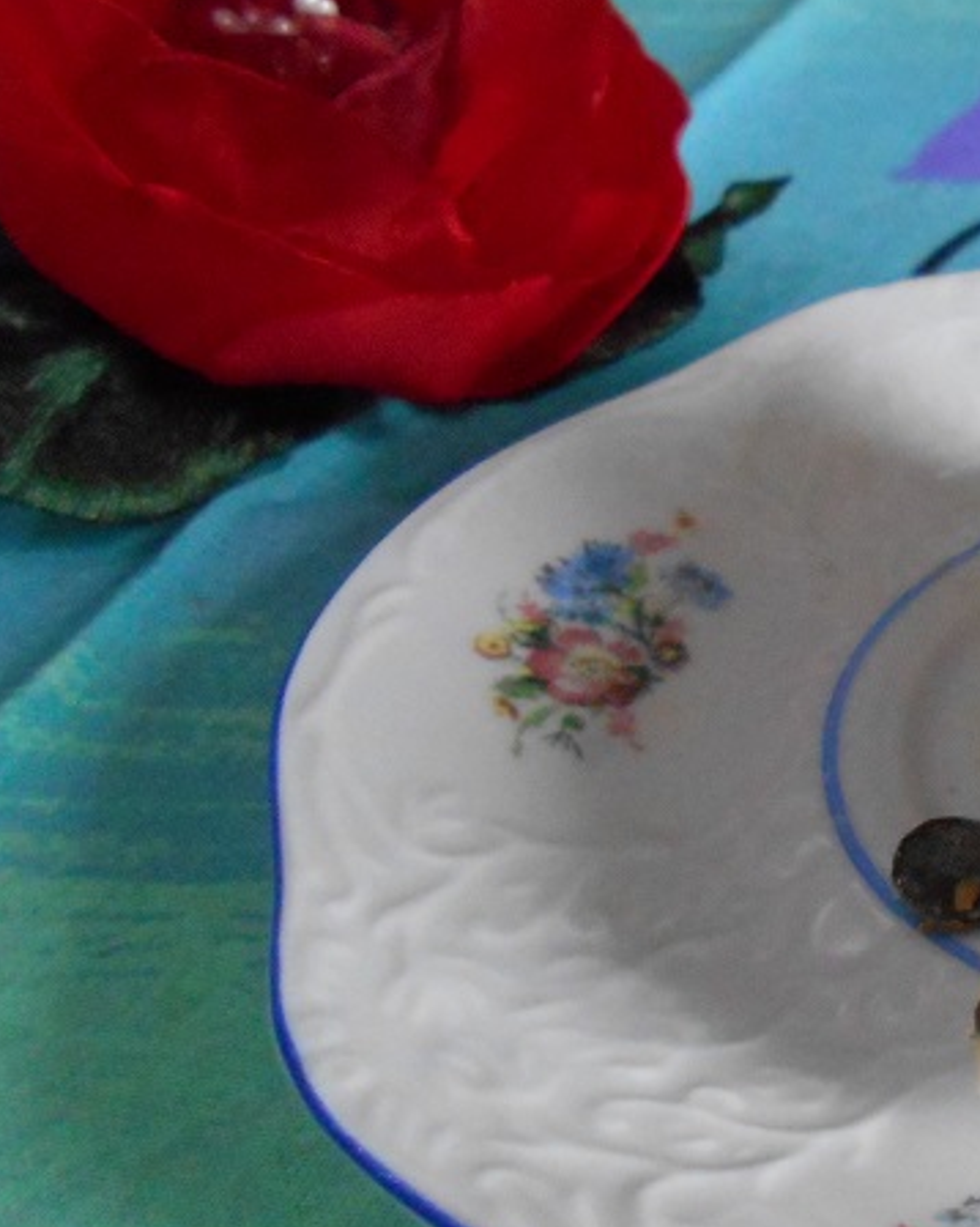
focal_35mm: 58
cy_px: 600
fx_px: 2104
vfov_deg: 32.5
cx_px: 1380
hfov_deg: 22.5
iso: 800
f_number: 3.2
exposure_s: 1/100
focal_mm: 4.6
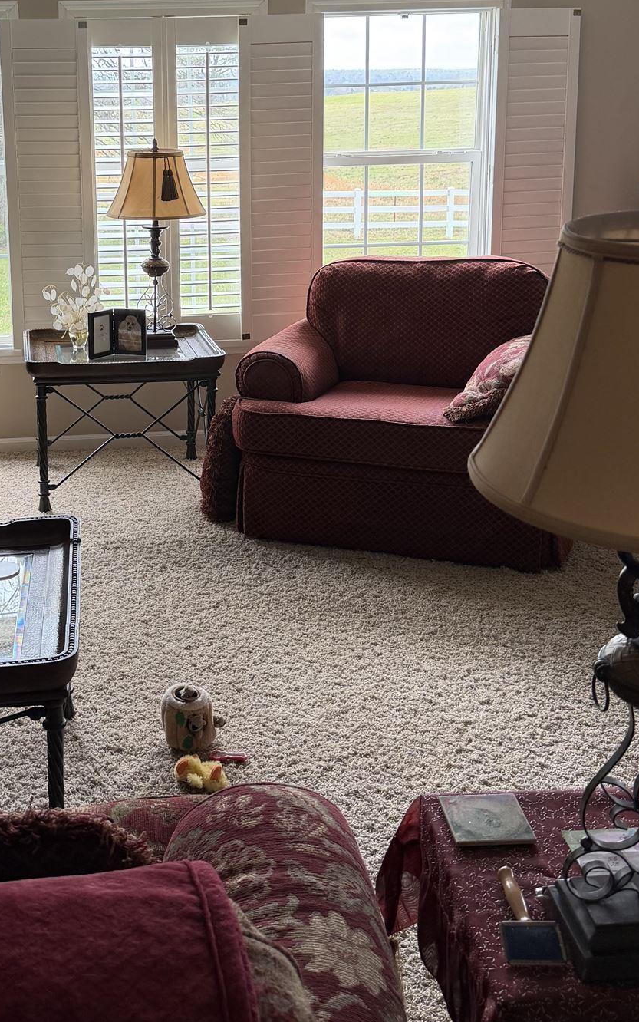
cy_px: 317
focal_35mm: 44
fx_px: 1225
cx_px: 168
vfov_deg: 44.4
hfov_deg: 28.8
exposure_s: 1/189
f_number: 1.78
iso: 100
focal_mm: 6.76
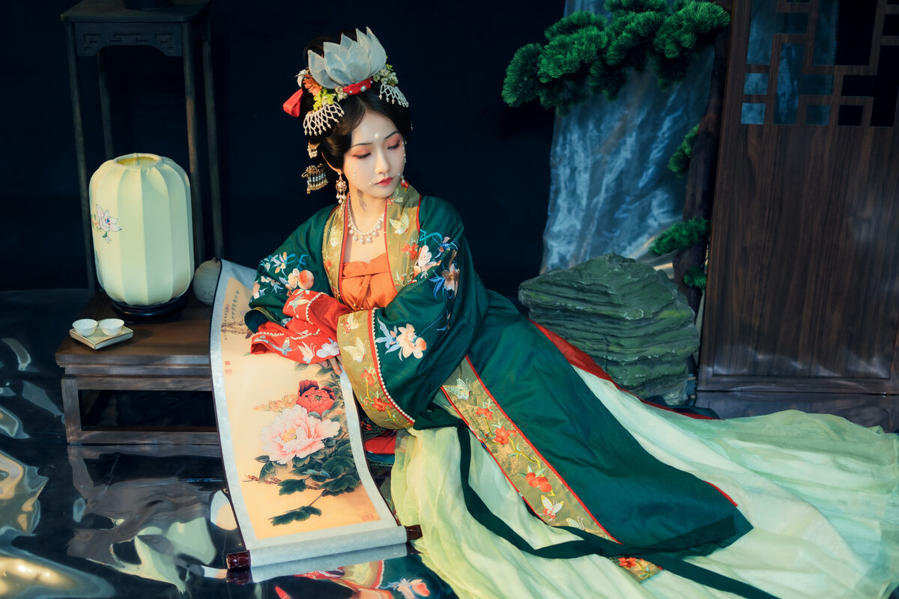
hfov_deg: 39.6
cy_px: 300
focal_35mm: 50
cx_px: 450
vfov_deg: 27.0
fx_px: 1249
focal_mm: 50
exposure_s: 1/125
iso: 200
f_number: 2.2
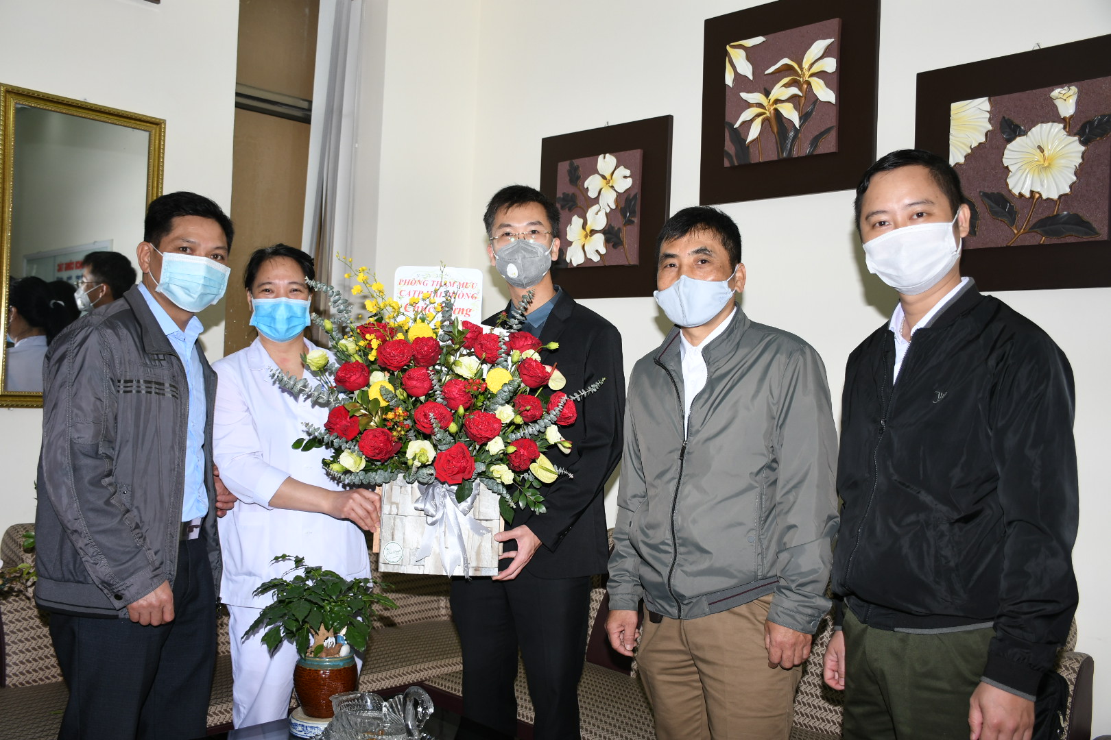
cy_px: 370
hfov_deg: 55.1
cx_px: 556
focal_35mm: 34
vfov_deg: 38.4
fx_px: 1065
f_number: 3.8
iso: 250
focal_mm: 23
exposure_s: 1/200
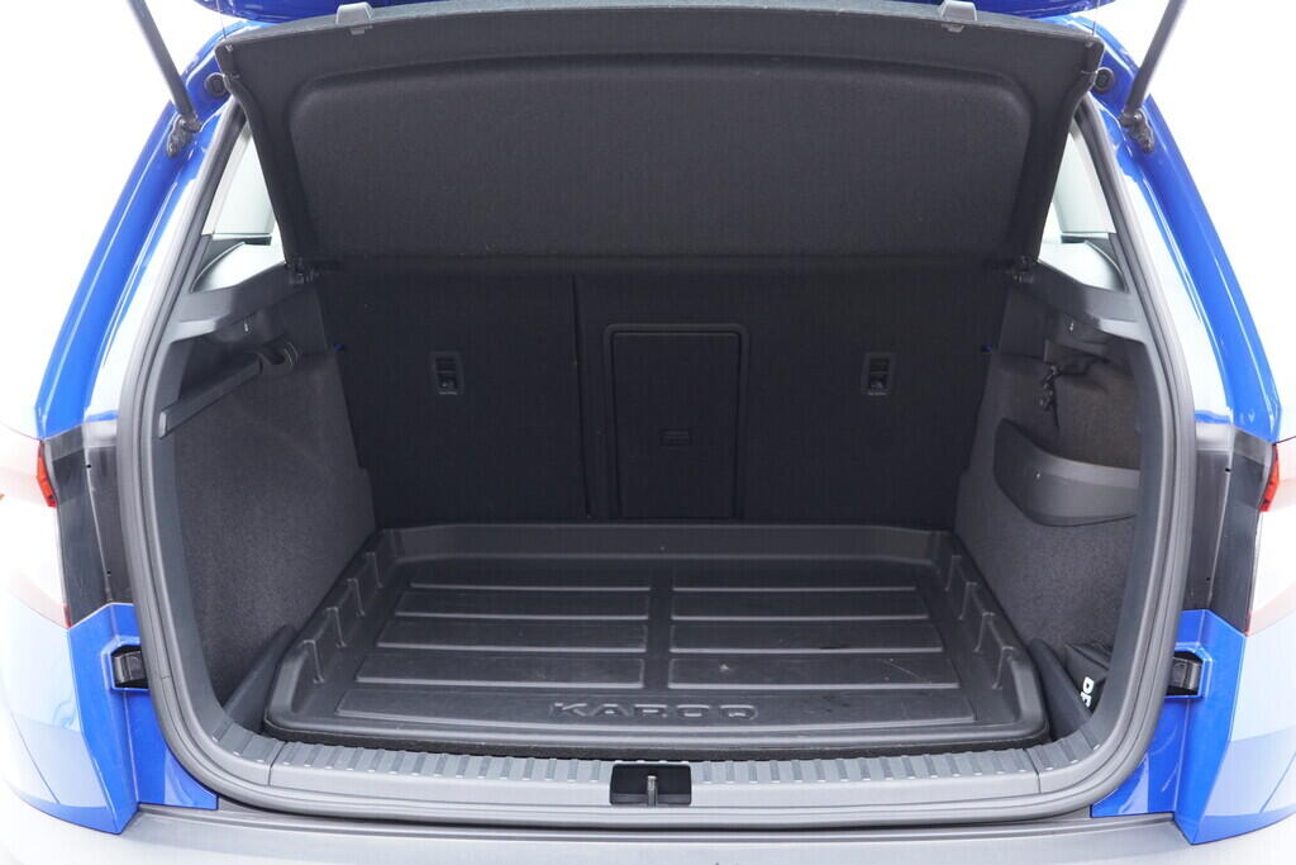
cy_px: 432
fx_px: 1296
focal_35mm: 36
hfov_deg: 53.1
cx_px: 648
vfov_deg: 36.9
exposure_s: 1/40
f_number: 2.8
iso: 1000
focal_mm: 24
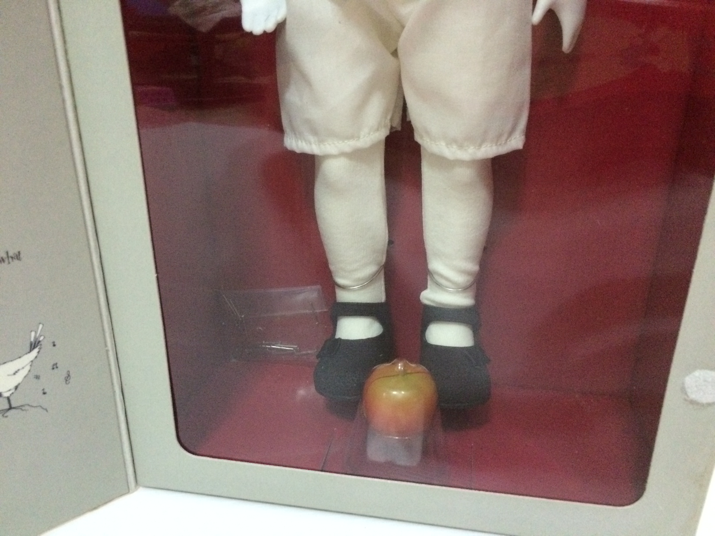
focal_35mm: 29
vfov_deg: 48.2
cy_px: 268
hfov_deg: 61.7
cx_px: 358
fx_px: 599
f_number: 2.2
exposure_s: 1/17
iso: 640
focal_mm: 4.15
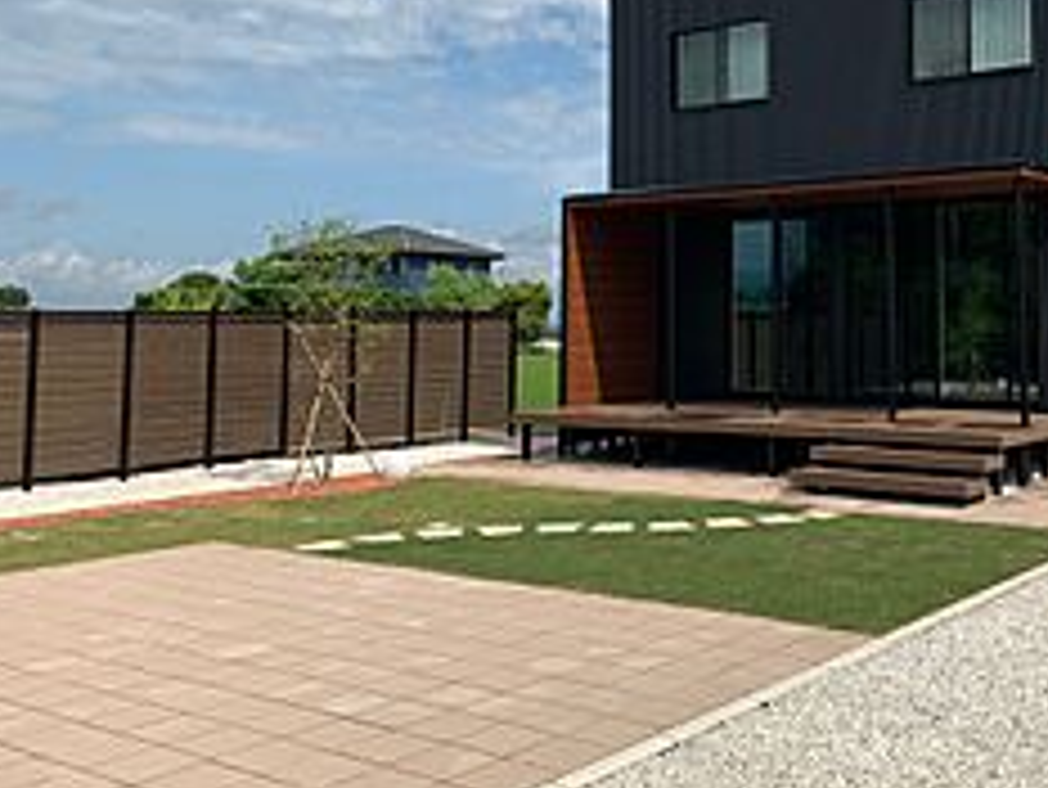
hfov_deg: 44.2
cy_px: 230
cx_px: 792
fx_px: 1242
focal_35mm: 41
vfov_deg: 34.6
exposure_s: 1/3788
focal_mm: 4.25
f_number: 1.8
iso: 25
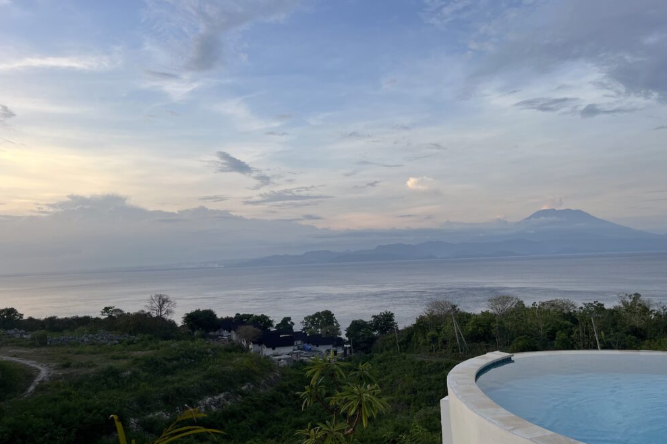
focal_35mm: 28
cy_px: 212
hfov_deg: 65.5
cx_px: 327
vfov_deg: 46.4
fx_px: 519
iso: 50
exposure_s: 1/409
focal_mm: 5.1
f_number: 1.6
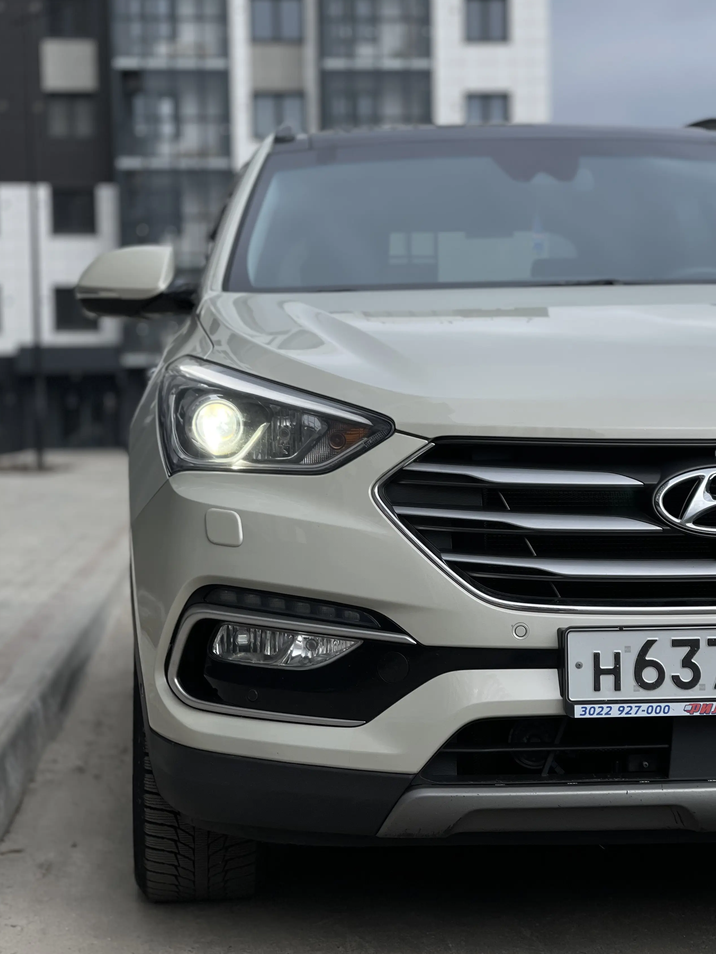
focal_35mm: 76
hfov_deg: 19.4
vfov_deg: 25.7
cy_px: 466
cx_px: 417
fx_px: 2096
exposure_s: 1/1488
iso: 32
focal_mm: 7.5
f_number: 2.2
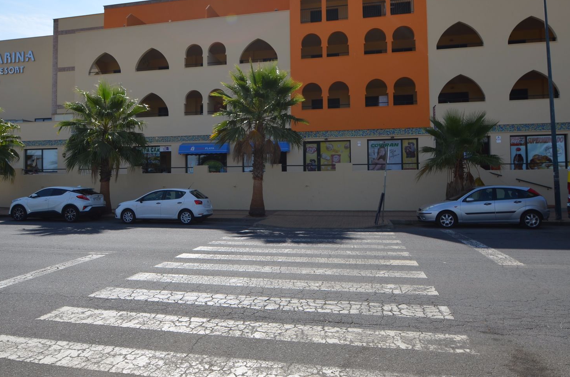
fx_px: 405
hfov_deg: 70.0
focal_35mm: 26
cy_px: 161
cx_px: 254
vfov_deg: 49.8
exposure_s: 1/400
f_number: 10
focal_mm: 13
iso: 100
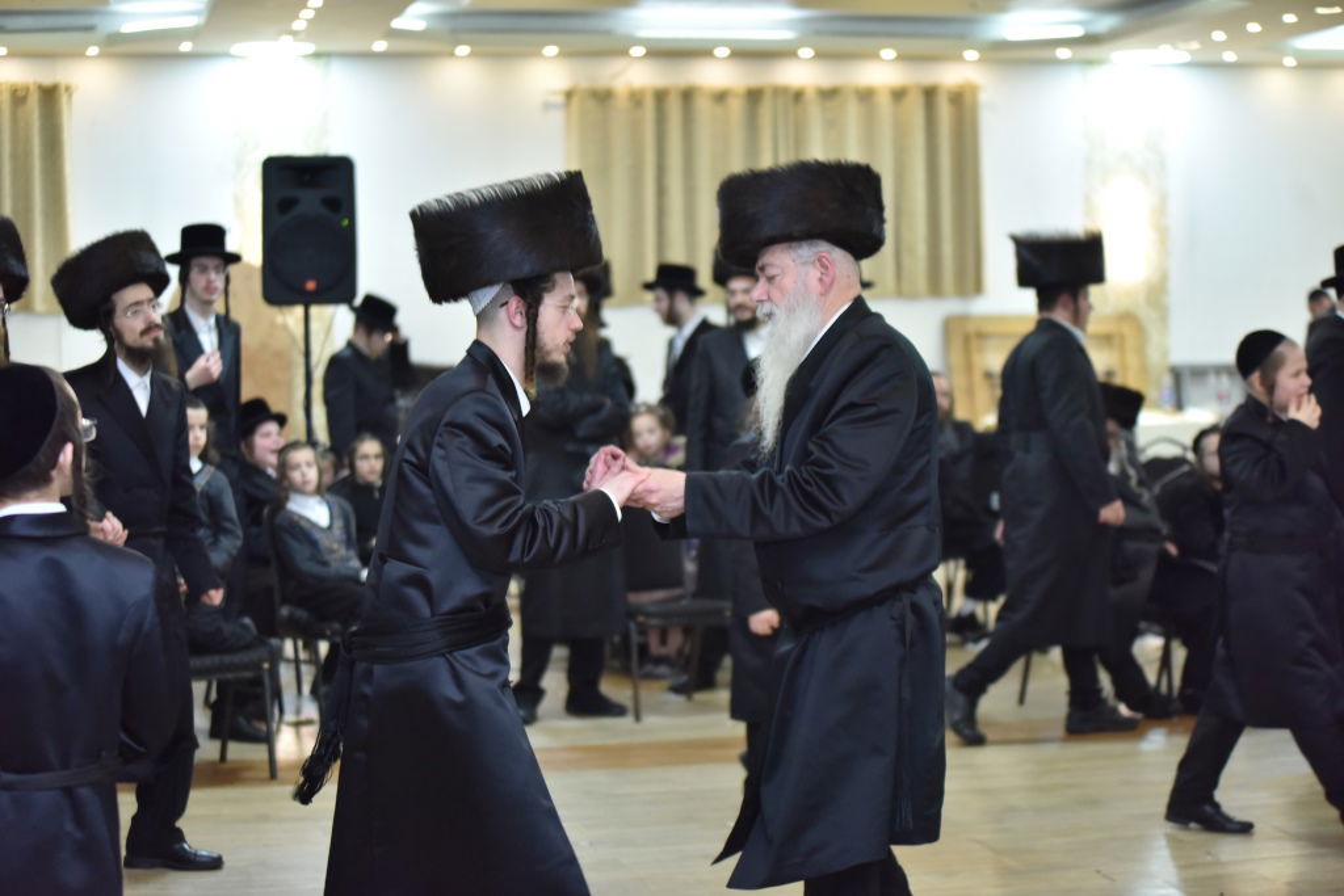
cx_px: 672
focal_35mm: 70
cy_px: 448
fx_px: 2614
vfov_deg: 19.5
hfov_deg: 28.8
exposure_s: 1/200
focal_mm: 70
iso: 1600
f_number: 2.8
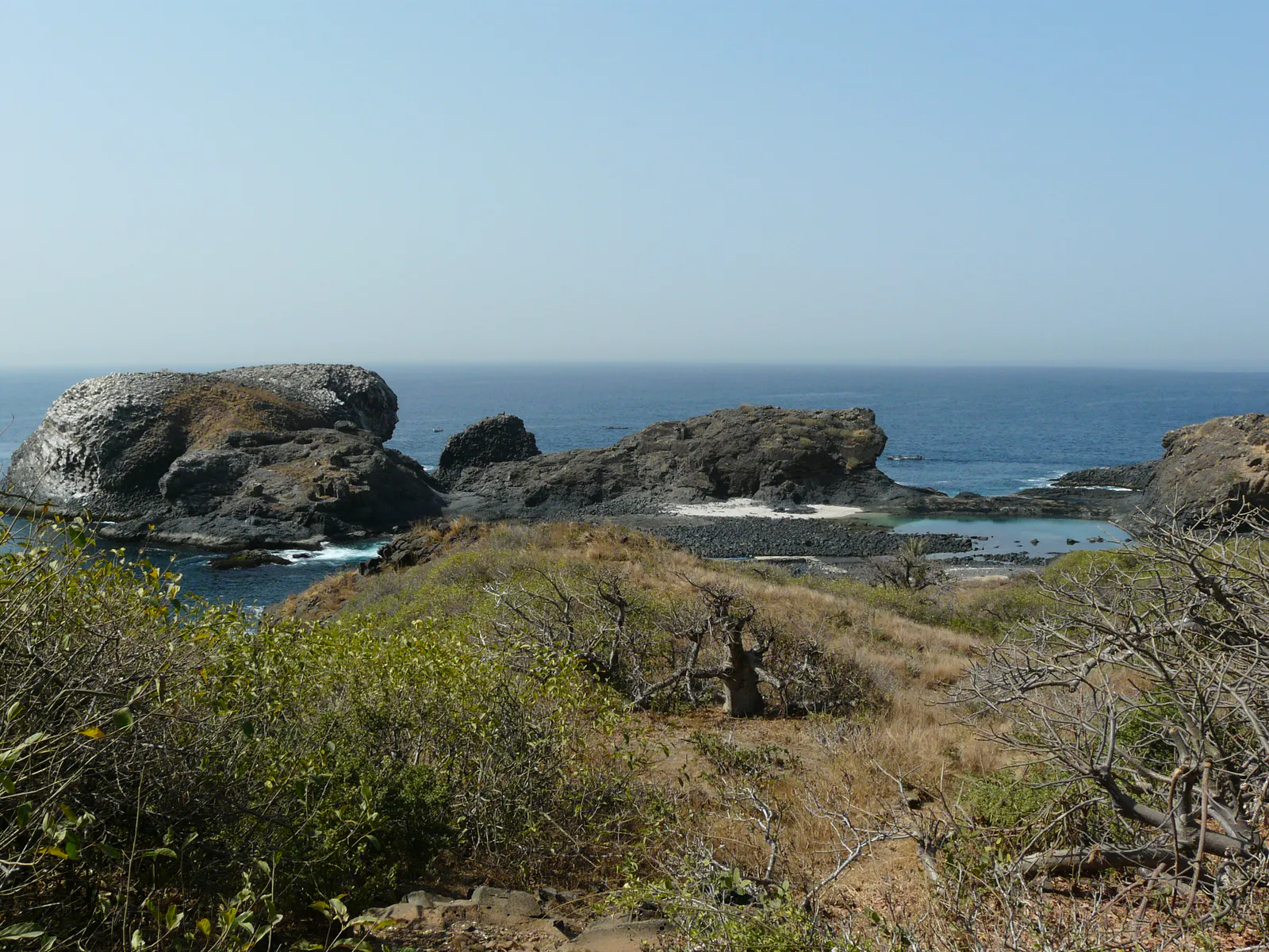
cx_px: 634
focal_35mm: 35
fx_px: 1283
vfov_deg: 40.7
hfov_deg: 52.6
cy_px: 476
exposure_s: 1/400
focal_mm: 5.8
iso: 100
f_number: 6.3
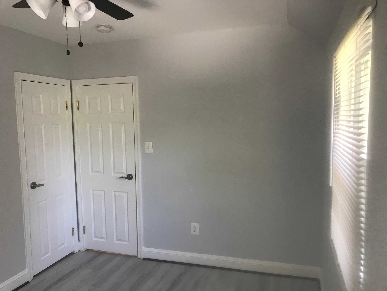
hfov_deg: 63.4
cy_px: 146
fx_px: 313
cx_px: 194
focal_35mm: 28
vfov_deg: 49.7
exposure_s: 1/30
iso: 20
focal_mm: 3.99
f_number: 1.8
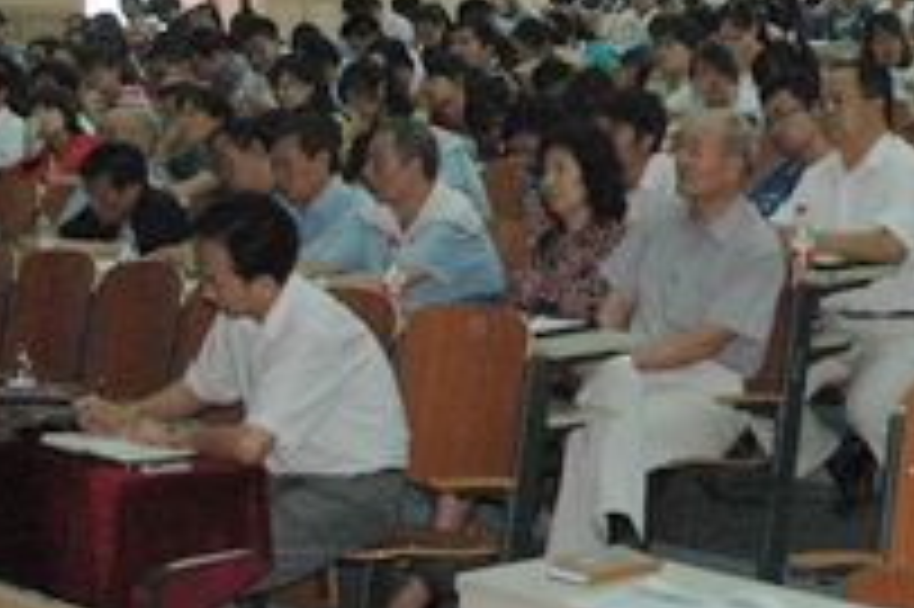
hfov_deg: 23.2
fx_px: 2207
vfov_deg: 15.5
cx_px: 639
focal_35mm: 87
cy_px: 97
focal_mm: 28
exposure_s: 1/60
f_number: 4.5
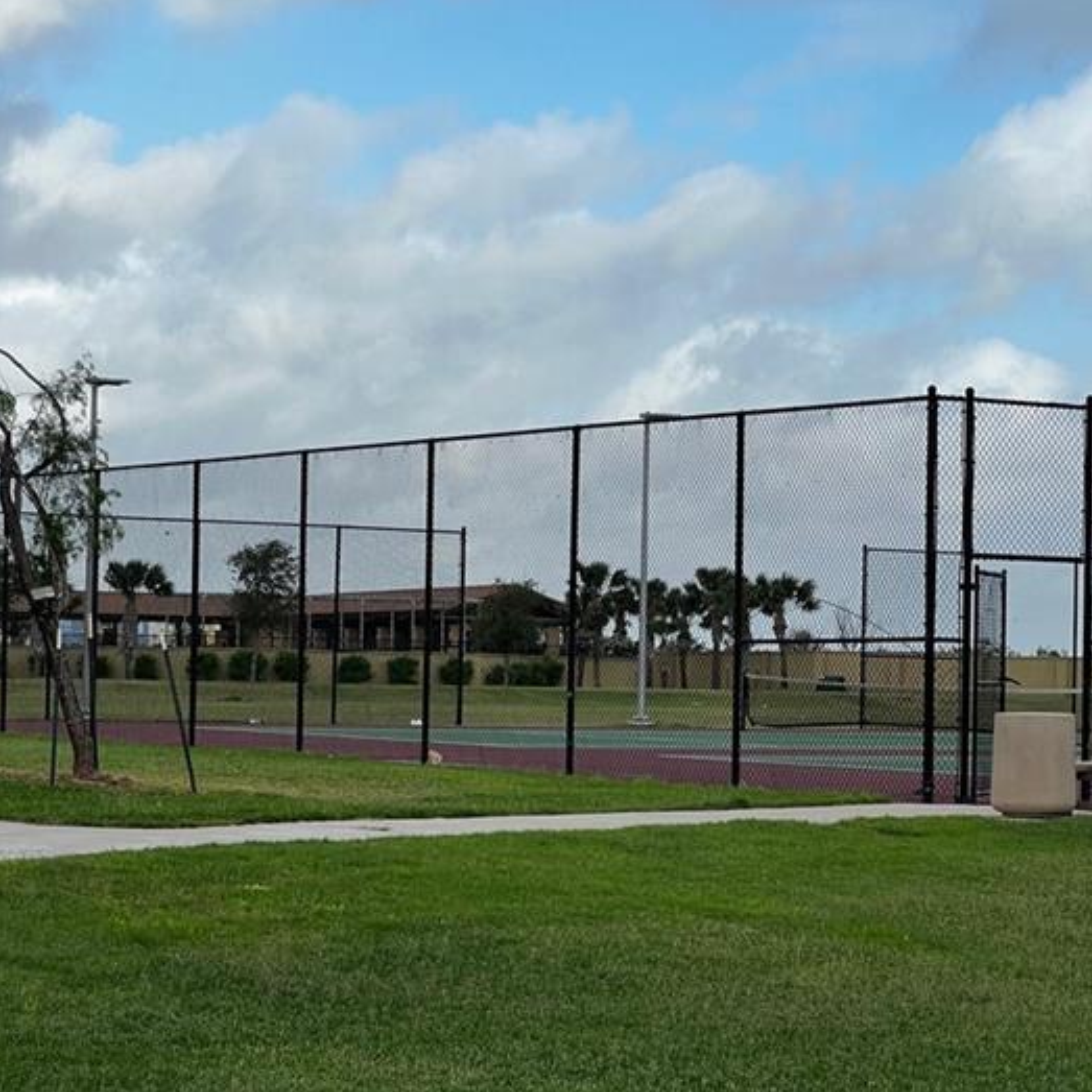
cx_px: 593
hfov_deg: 17.4
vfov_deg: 17.4
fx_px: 3569
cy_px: 662
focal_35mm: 100
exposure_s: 1/803
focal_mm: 9
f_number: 2.8
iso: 32
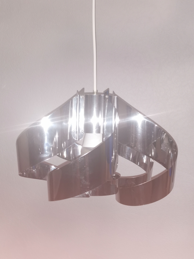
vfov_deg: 52.6
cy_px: 130
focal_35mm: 35
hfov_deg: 40.7
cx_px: 97
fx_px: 262
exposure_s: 1/50
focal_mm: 5.58
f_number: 1.8
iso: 160
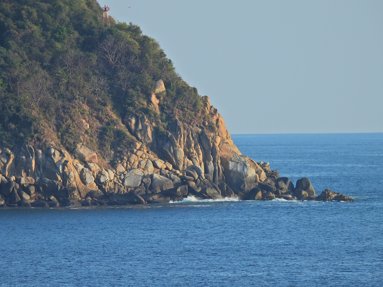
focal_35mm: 700
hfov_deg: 2.8
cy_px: 144
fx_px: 7745
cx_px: 192
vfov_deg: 2.1
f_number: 5.6
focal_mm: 125
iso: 100
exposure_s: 1/500
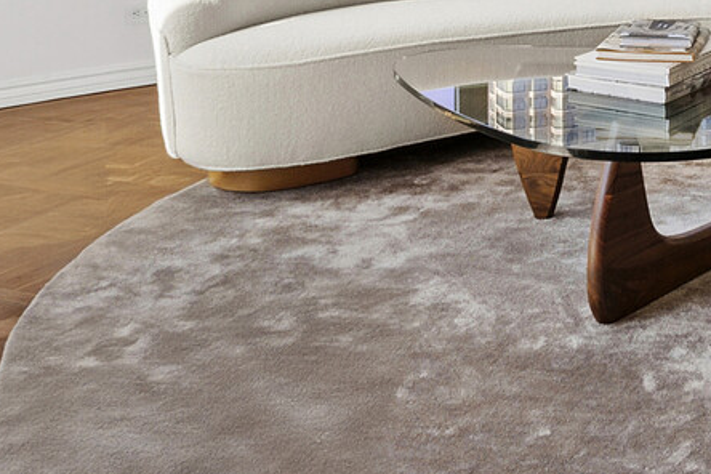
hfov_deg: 34.0
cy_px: -187
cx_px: 693
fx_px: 1066
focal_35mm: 54
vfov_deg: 21.8
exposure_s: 1/80
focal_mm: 16
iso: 800
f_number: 14
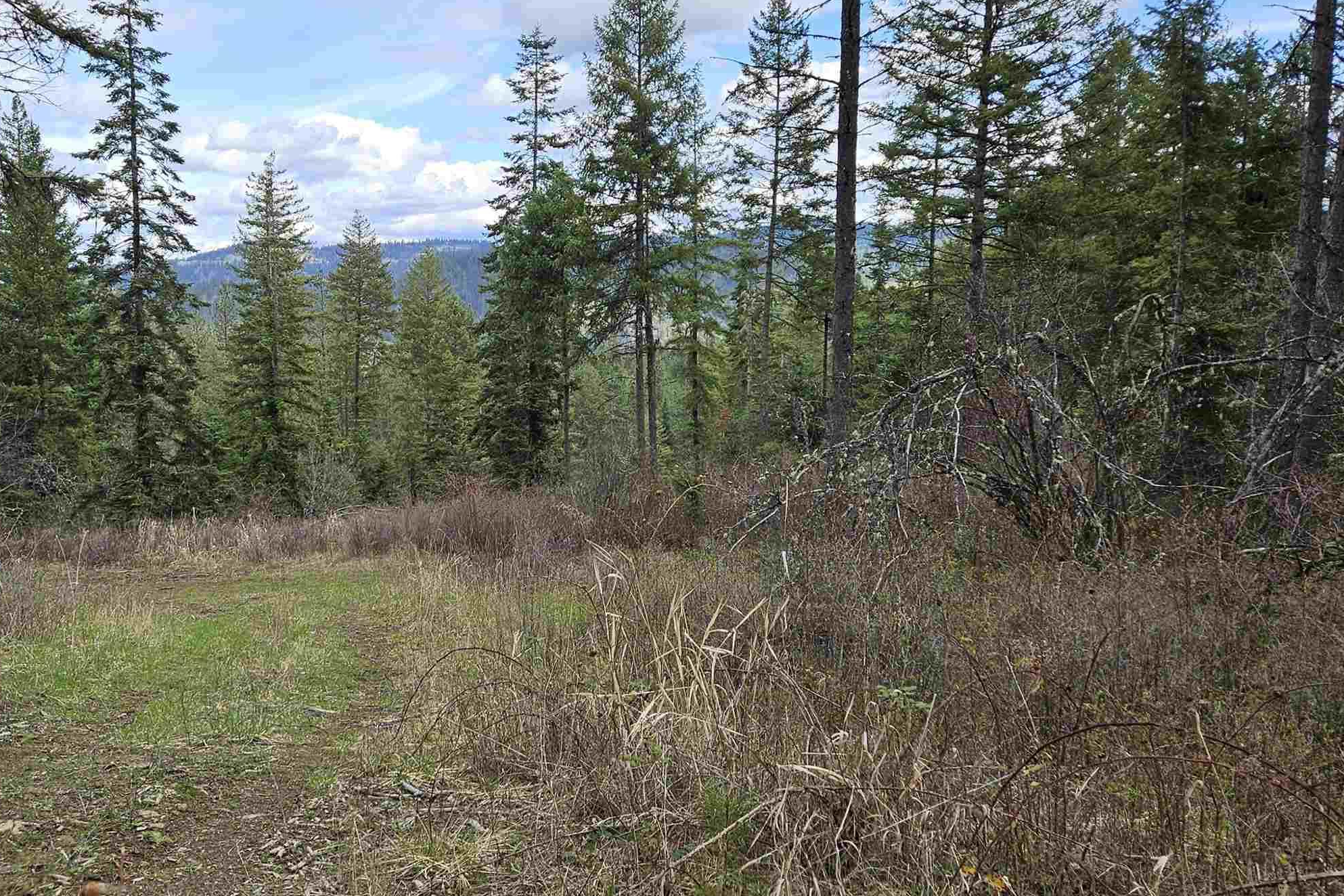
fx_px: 1381
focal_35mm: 37
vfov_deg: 35.9
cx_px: 424
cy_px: 430
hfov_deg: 50.7
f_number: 1.8
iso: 25
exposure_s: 1/1022
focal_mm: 5.4
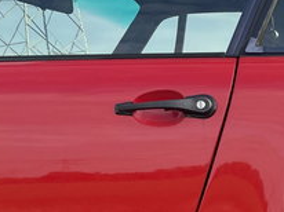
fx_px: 795
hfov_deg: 16.8
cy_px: 249
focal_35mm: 97
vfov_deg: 14.7
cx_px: 510
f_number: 1.6
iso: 32
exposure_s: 1/435
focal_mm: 4.2
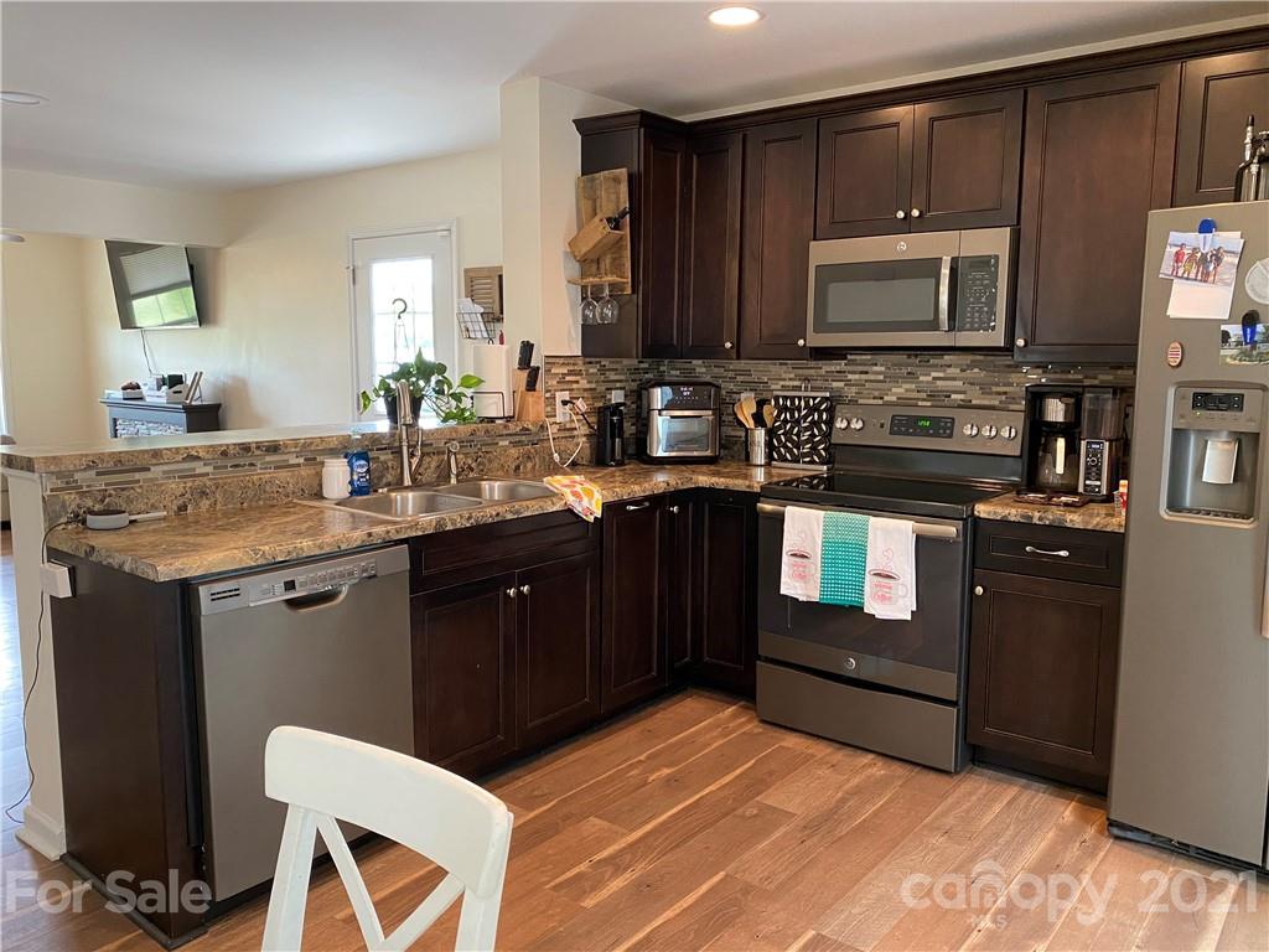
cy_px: 476
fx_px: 953
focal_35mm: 26
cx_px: 634
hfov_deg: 67.3
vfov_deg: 53.1
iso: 250
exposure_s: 1/60
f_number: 1.8
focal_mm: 4.25
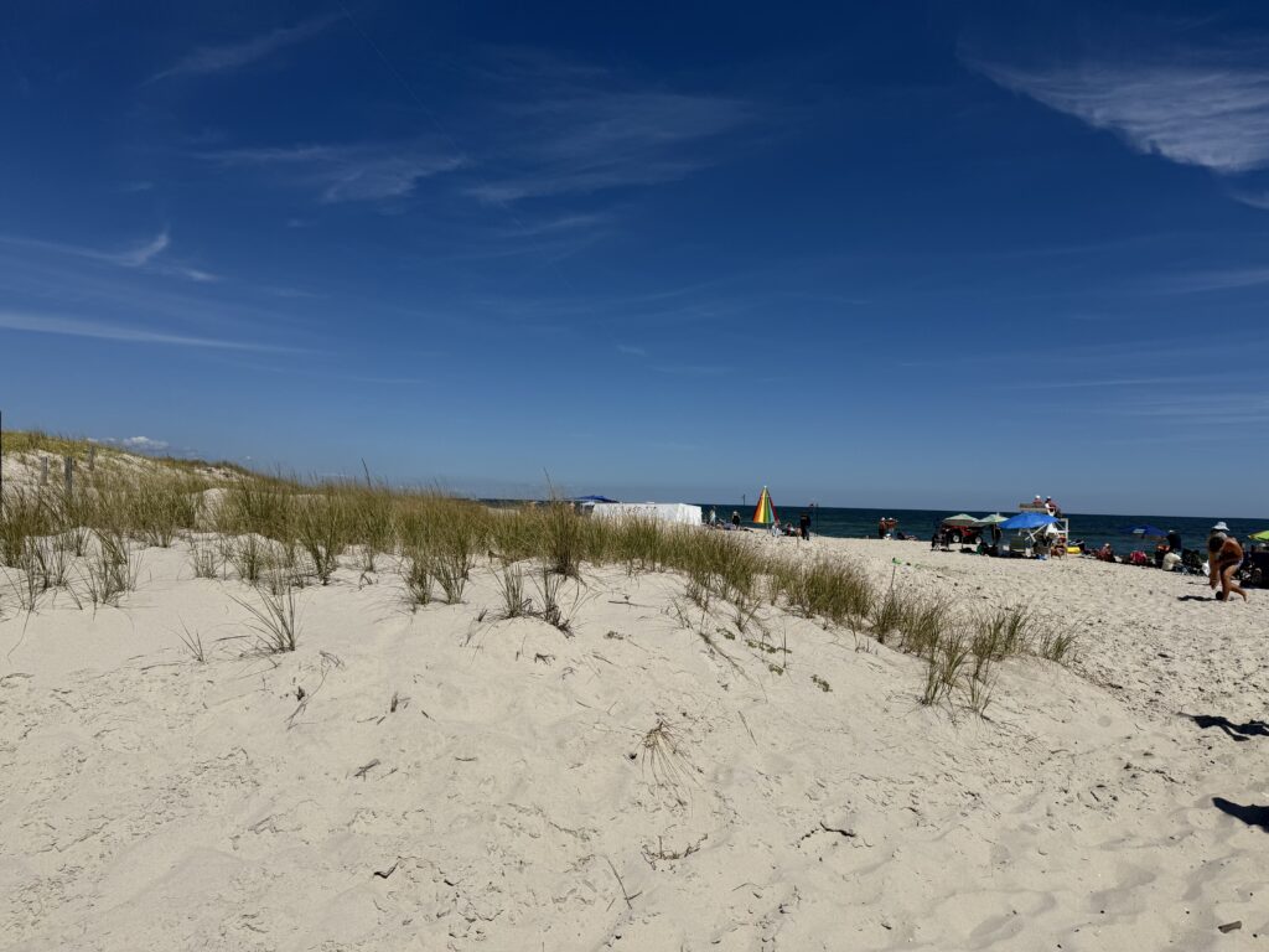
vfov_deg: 56.8
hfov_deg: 71.6
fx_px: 880
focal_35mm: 24
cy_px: 476
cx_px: 634
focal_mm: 6.76
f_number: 1.78
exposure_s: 1/14286
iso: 80
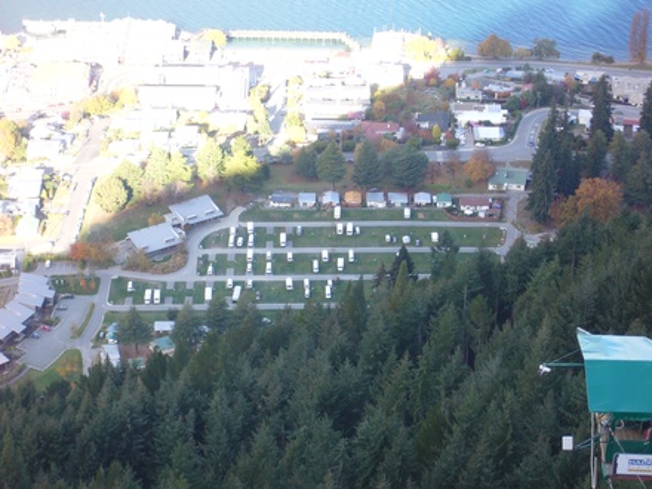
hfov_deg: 18.7
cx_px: 326
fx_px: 1978
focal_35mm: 105
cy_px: 244
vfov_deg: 14.1
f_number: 5
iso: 80
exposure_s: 1/40
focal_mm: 17.4
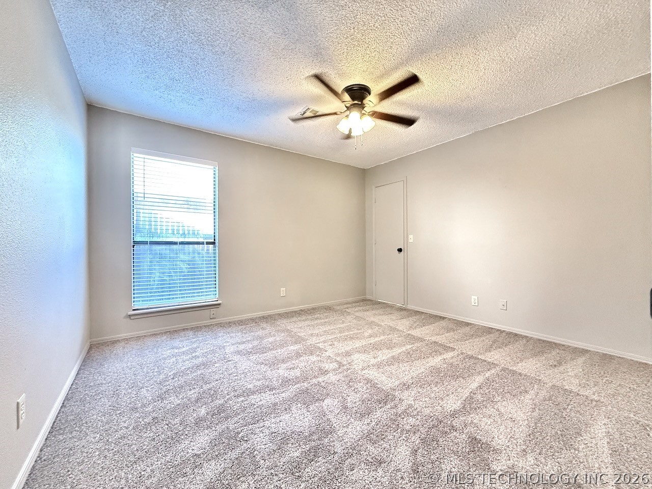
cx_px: 326
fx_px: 264
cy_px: 244
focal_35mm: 14
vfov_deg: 85.7
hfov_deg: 102.1
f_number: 2.2
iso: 800
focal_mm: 2.22
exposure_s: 1/60
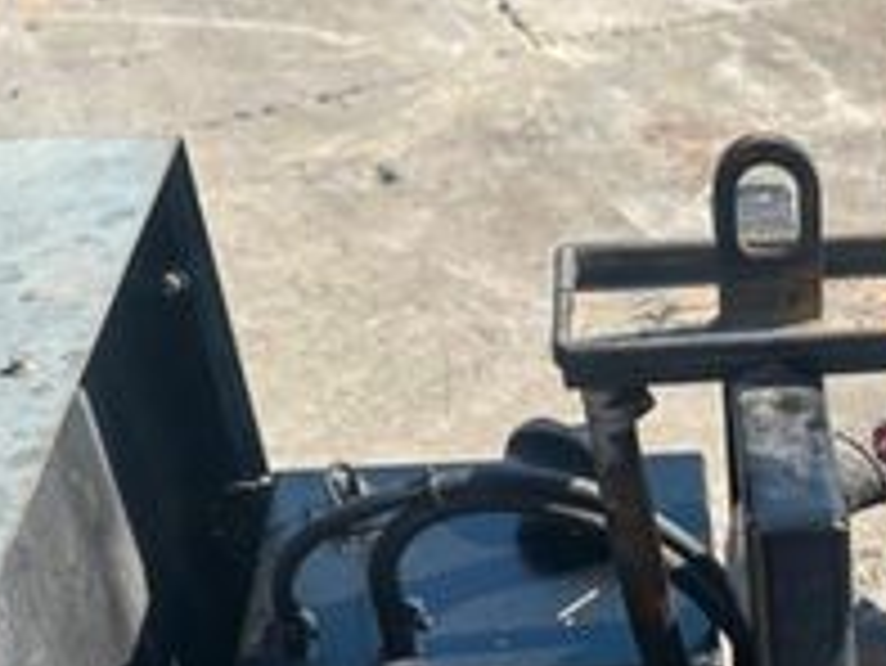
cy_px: 864
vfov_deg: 18.7
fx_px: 1870
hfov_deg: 25.1
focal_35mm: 73
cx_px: 935
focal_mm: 6.86
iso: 80
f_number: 1.78
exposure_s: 1/1664
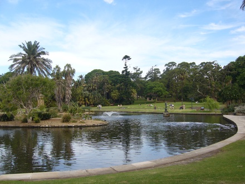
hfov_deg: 52.6
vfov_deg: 40.7
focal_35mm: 35
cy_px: 92
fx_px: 248
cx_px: 122
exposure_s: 1/125
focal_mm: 5.8
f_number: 5.6
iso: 80
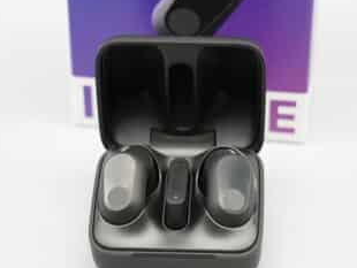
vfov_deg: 11.7
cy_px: 144
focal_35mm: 127
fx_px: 1311
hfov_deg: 15.5
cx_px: 180
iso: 2500
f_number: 9
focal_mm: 105
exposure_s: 1/125
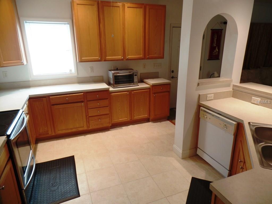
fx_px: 181
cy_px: 102
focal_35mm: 23
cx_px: 136
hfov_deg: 73.9
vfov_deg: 58.9
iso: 80
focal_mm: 4.1
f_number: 2.8
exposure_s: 1/30
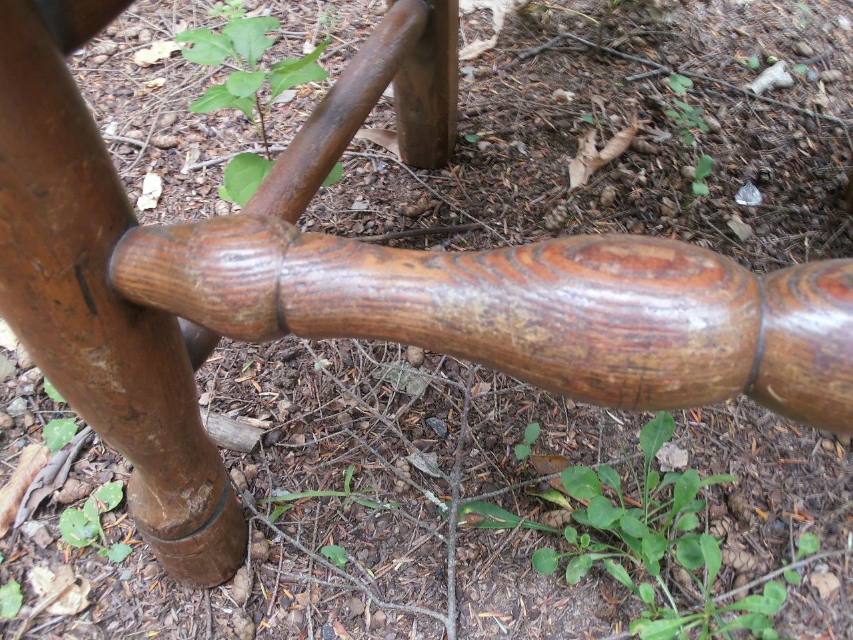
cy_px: 320
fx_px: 813
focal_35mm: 33
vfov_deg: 42.9
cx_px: 426
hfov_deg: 55.4
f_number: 3.6
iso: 125
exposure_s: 1/8
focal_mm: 5.93
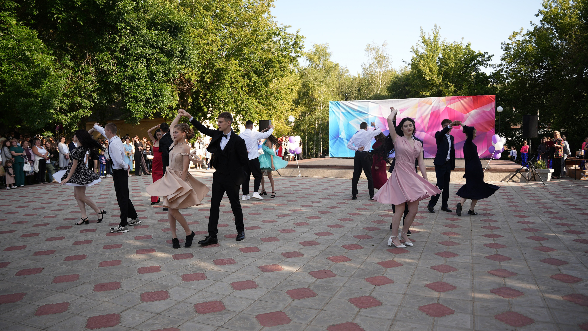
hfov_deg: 71.9
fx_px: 405
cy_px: 178
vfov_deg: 44.4
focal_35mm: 26
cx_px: 302
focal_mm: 24
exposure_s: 1/500
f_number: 2.8
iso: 160
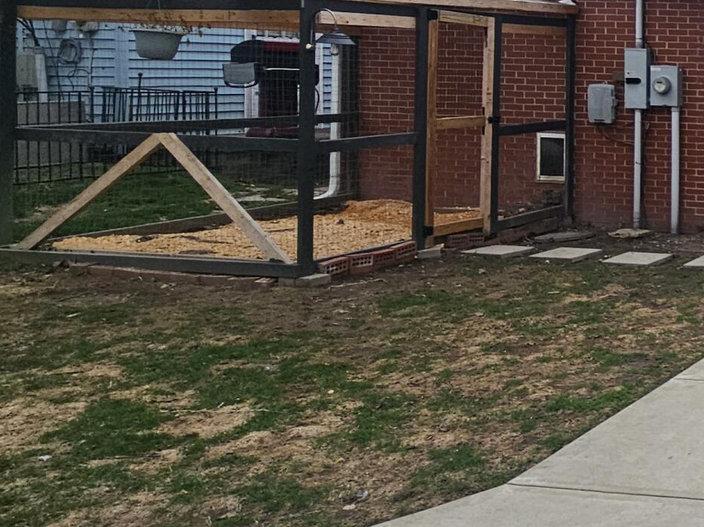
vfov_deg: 33.6
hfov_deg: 28.6
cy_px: 126
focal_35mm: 42
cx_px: 1056
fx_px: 854
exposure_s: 1/1488
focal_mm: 2.2
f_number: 2.2
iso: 50
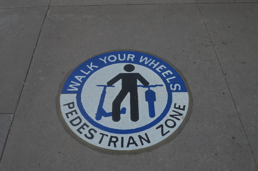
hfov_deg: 53.2
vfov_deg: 36.7
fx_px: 258
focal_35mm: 36
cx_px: 129
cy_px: 86
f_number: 8
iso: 100
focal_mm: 24
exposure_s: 1/250
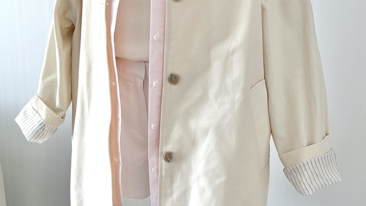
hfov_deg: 50.5
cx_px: 192
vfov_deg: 29.5
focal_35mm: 40
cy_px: 68
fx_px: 388
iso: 50
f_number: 1.6
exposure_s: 1/122
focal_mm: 5.1
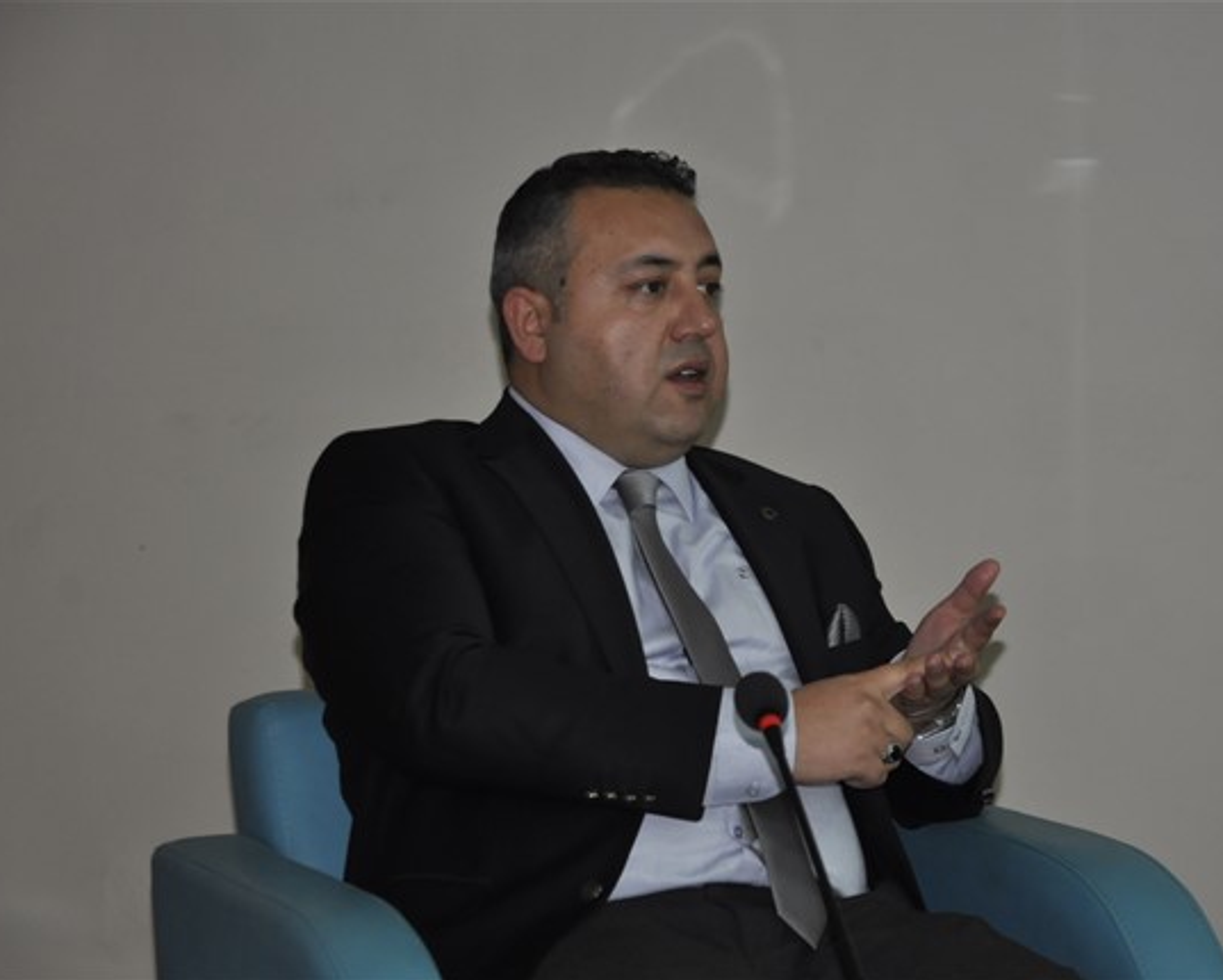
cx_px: 672
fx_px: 4619
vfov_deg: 12.1
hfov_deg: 15.1
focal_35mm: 128
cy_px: 490
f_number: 5.3
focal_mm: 75
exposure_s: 1/60
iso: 800
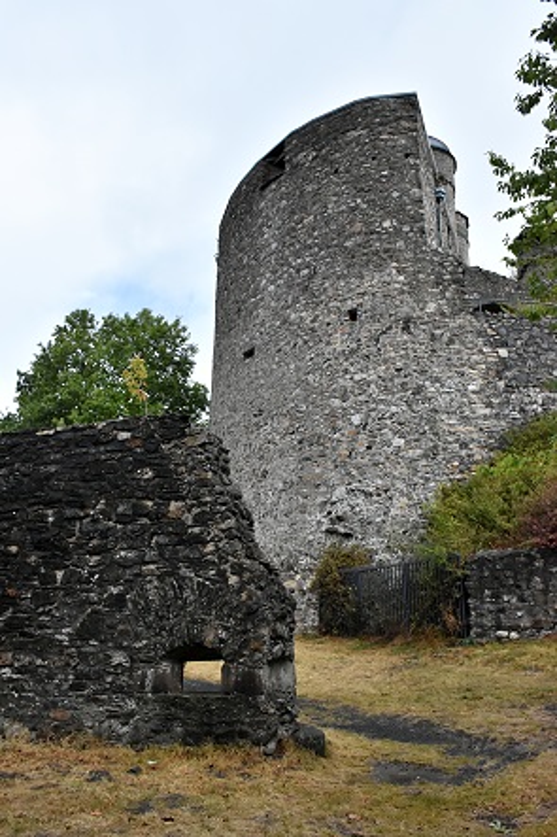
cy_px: 418
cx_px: 278
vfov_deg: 61.9
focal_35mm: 30
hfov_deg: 43.6
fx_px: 697
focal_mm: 20
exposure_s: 1/8000
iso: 2500
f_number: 8
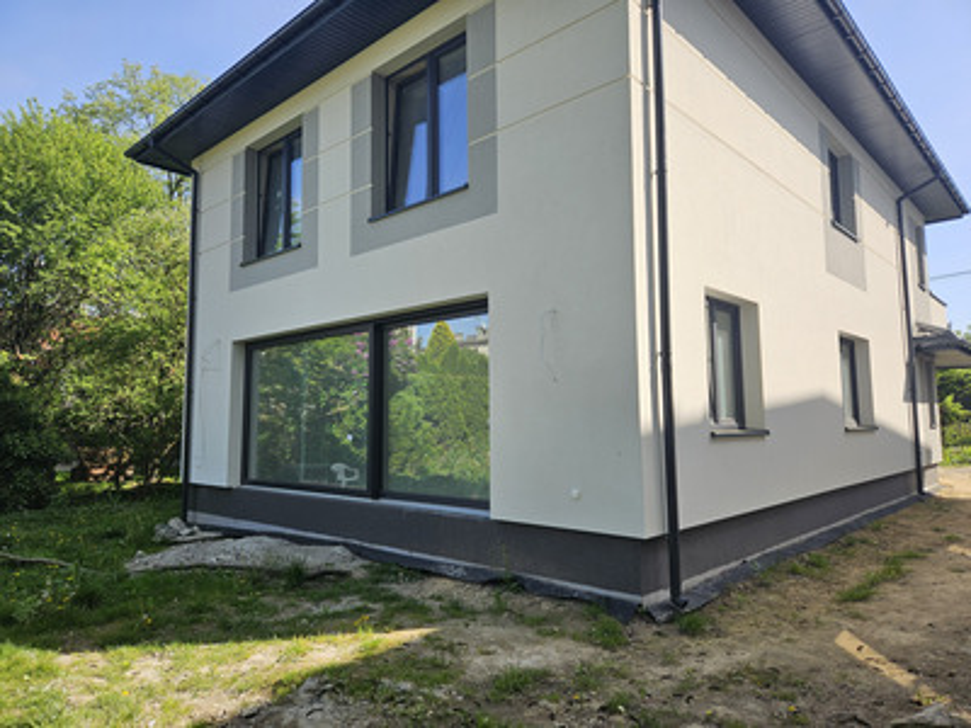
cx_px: 486
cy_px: 364
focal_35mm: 23
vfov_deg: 58.9
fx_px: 645
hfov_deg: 73.9
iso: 25
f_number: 1.8
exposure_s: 1/992
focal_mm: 5.4
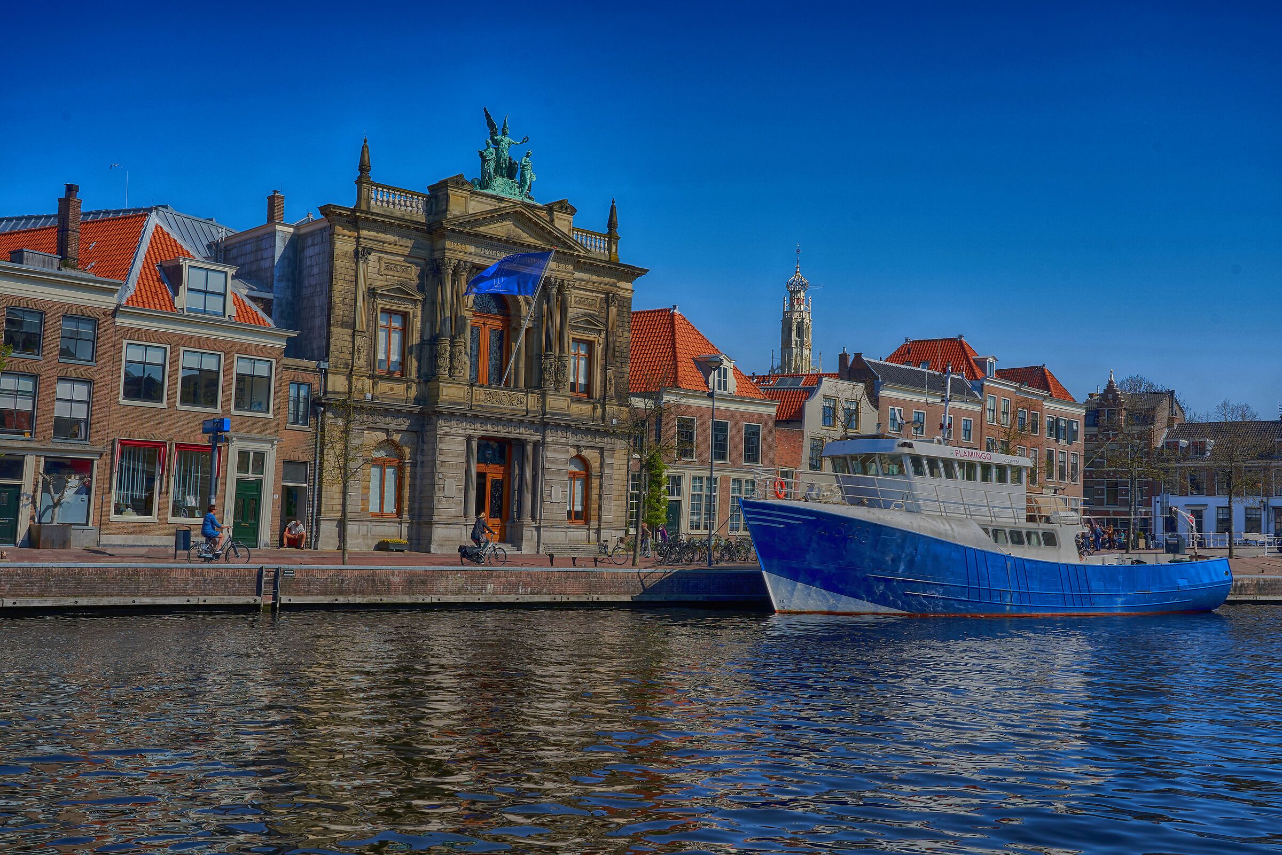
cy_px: 428
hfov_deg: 53.1
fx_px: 1282
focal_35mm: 36
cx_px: 641
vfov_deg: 36.9
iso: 125
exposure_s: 1/200
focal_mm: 36
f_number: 11
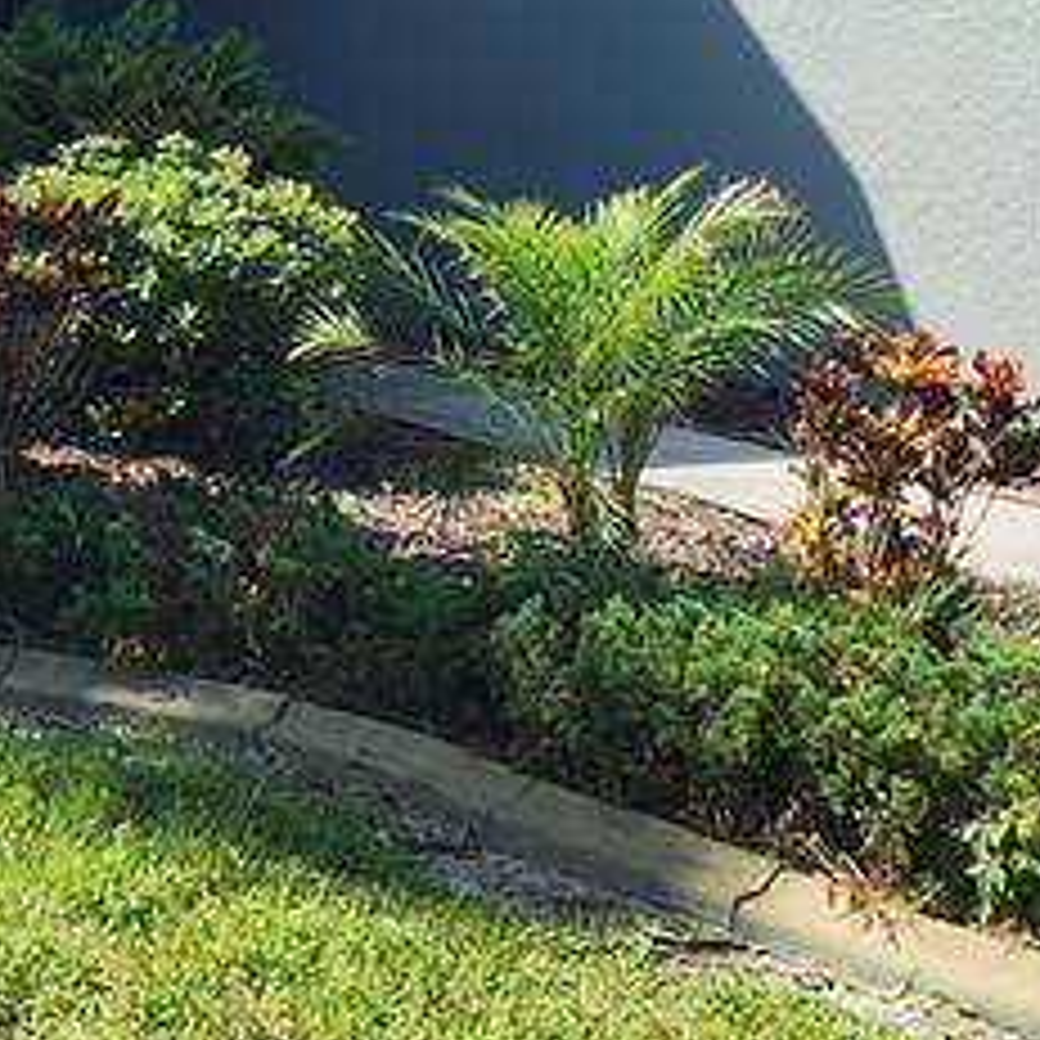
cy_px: -14
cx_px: 126
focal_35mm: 90
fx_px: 3059
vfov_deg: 18.7
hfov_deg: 19.0
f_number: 1.8
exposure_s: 1/767
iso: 12
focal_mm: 6.4
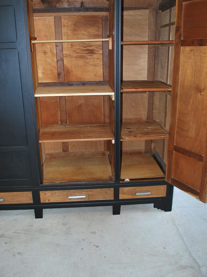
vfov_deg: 59.9
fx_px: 239
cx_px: 104
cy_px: 129
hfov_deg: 46.8
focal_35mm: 30
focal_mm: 18
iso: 200
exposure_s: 1/60
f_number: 3.5
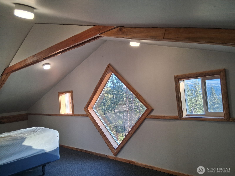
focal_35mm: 26
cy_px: 88
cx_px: 118
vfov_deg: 53.1
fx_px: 177
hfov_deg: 67.3
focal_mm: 3.98
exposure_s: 1/120
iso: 100
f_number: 1.8
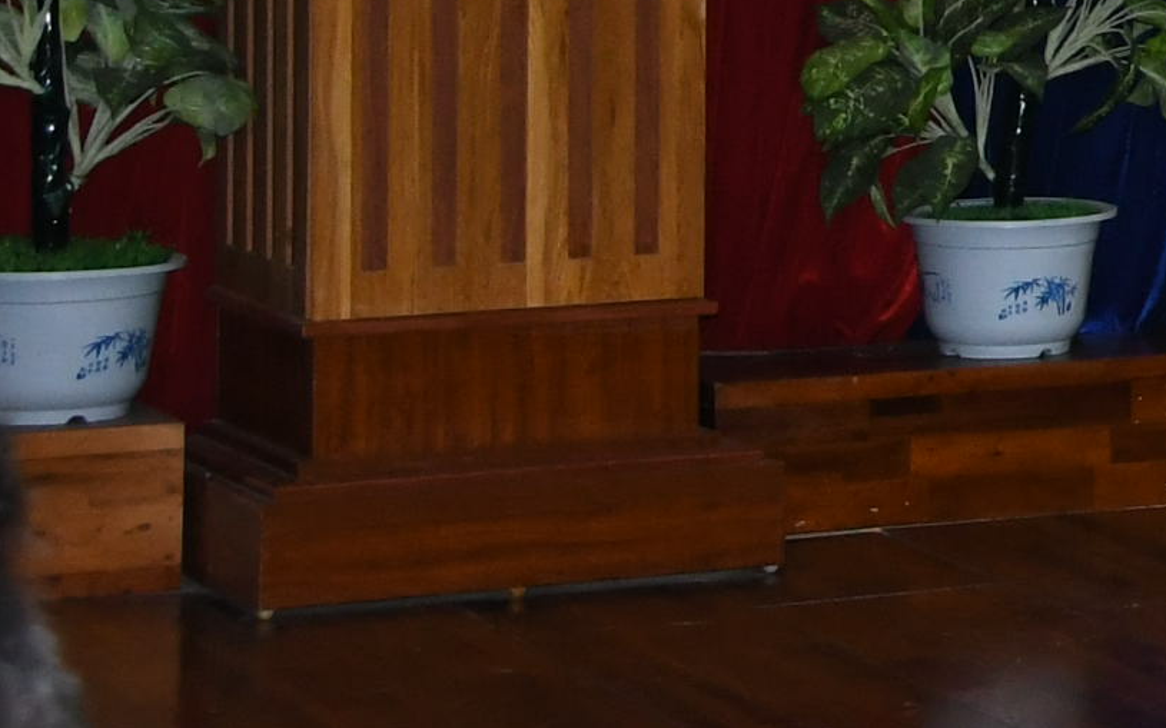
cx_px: 2893
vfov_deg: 6.9
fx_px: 5973
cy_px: -365
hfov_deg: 9.7
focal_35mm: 188
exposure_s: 1/200
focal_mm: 24
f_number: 5.6
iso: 1250
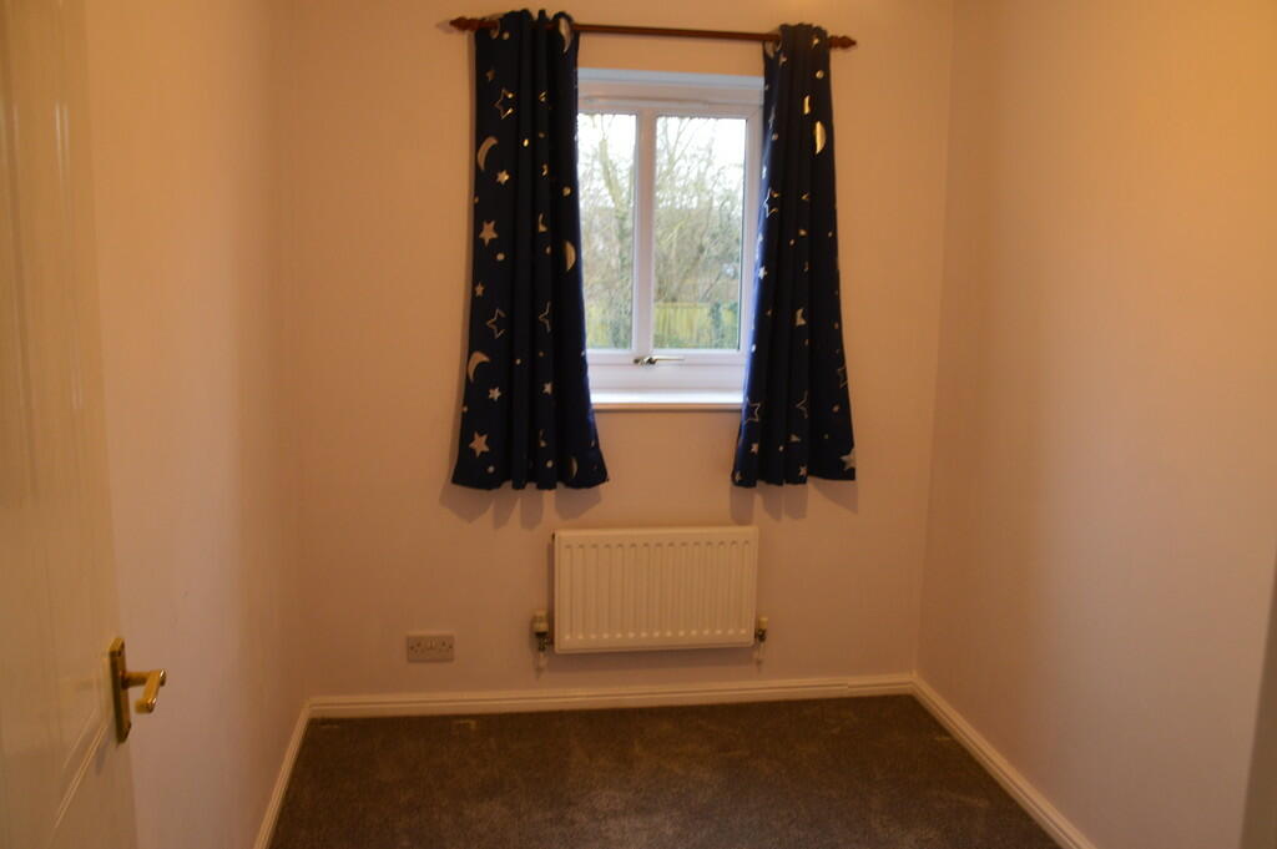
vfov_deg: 43.5
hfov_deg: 62.0
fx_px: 1063
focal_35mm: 30
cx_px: 638
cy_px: 424
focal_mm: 20
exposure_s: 1/20
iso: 400
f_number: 6.3
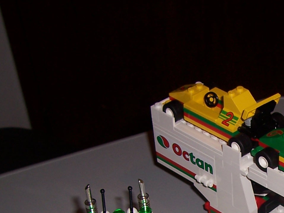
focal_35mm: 82
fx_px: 673
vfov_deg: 17.2
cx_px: 290
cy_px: 256
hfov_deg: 22.8
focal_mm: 5.6
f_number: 2.7
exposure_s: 1/60
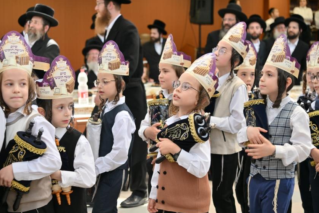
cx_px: 134
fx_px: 674
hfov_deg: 26.6
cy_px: 113
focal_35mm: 76
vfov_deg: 18.0
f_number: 4
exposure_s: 1/160
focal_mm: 62
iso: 200
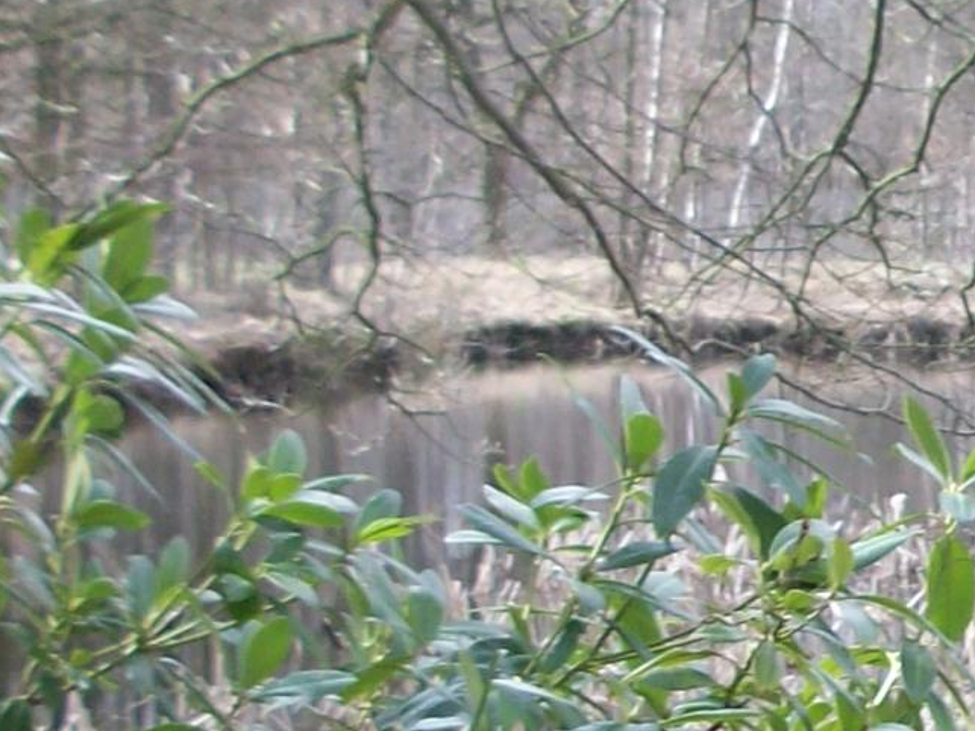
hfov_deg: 13.7
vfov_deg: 10.8
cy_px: 628
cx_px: 1404
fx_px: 3858
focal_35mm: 137
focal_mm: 5.7
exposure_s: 1/177
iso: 64
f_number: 2.8
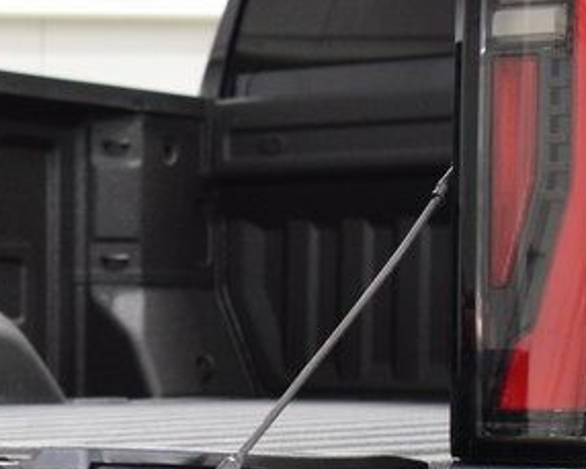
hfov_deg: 12.3
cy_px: 550
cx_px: -223
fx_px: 2620
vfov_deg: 10.1
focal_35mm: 151
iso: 1600
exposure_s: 1/60
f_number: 4
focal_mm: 30
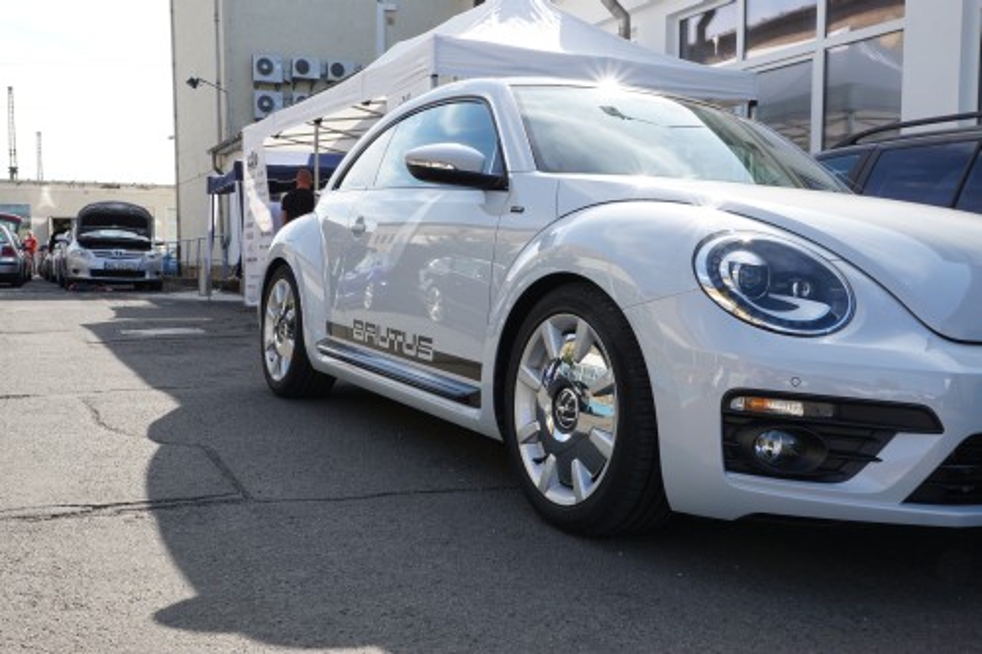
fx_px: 900
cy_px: 327
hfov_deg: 57.2
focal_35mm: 33
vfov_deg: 39.9
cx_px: 491
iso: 200
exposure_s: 1/50
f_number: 14
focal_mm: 22
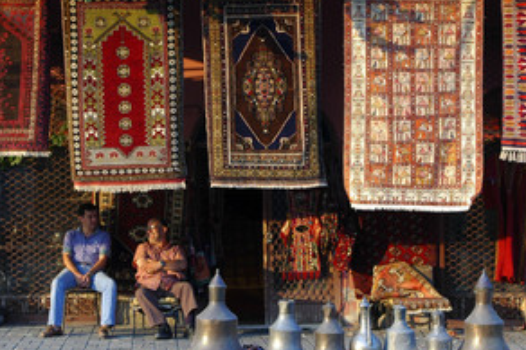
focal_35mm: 76
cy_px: 153
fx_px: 1105
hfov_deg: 26.8
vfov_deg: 18.0
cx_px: 248
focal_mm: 35
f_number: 5
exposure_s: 1/100
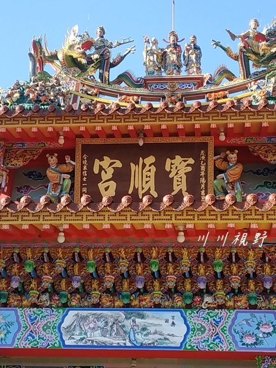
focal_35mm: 24
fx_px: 255
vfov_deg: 71.6
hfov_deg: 56.8
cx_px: 138
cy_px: 184
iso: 200
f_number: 1.9
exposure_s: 1/727
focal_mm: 3.94
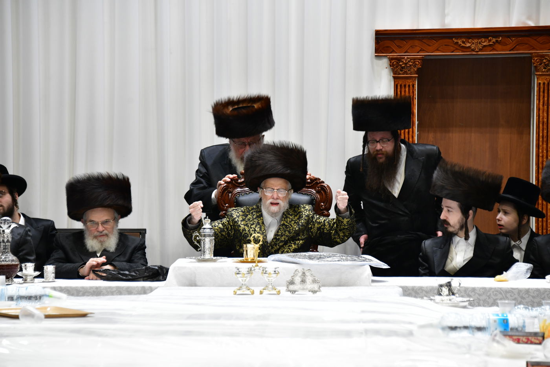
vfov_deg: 7.6
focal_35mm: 180
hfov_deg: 11.4
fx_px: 2749
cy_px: 184
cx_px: 275
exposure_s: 1/100
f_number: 5.6
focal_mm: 180
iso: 1600
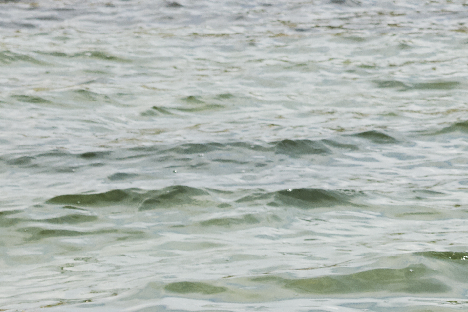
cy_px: -440
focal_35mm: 399
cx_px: 749
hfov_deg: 5.1
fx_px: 5185
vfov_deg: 3.4
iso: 200
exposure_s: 1/1600
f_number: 6.3
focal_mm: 70
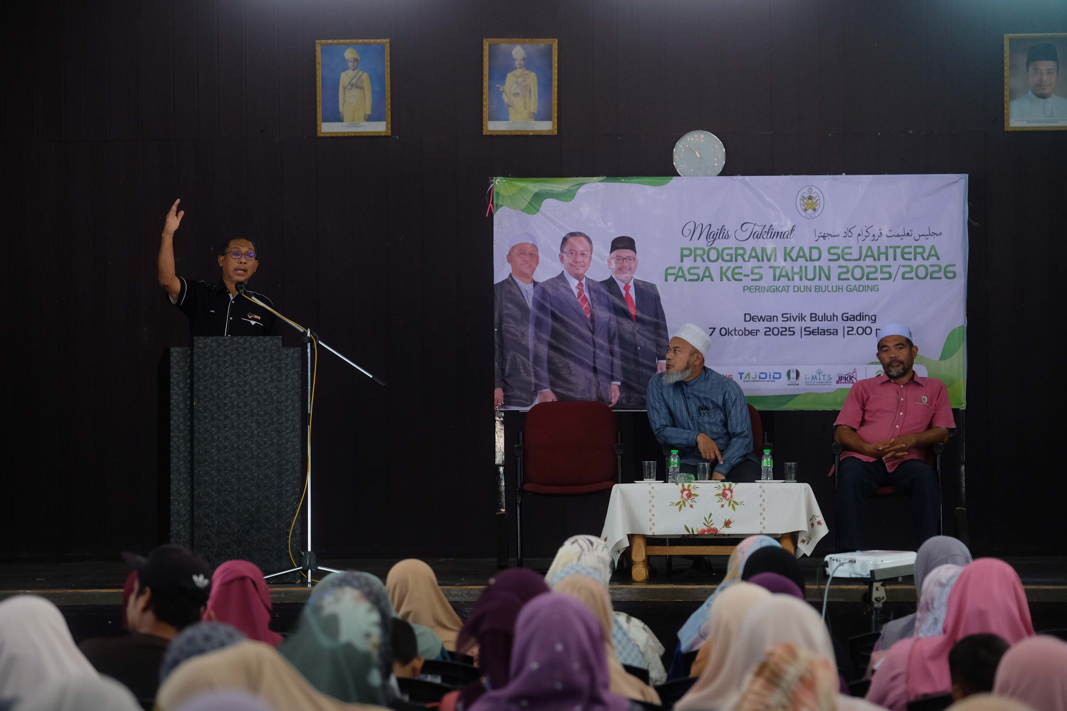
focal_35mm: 126
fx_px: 3734
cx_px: 534
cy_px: 356
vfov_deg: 10.9
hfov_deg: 16.3
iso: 1600
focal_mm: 83.8
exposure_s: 1/160
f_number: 2.8
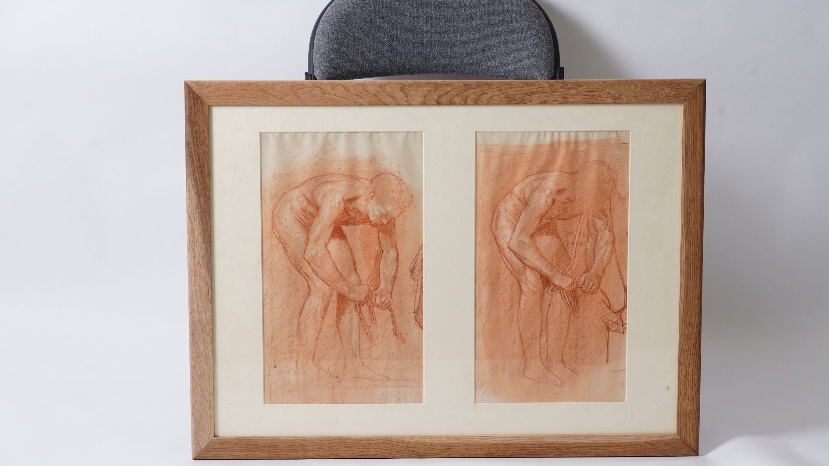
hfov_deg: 22.9
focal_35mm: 93
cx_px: 417
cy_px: 259
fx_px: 2044
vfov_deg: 13.0
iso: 320
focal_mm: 88
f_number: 8
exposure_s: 1/125
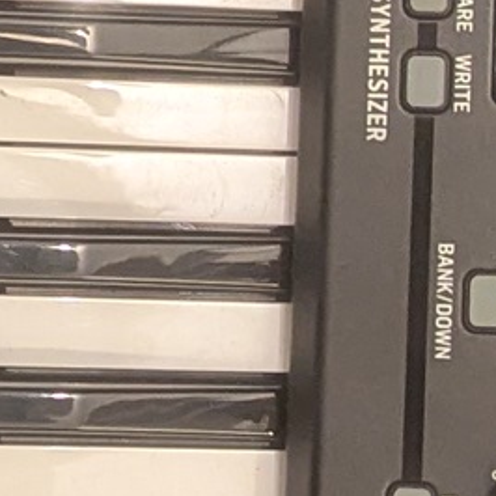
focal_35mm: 204
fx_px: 3307
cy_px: -2
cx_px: 461
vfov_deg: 8.5
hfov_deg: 8.5
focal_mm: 6.81
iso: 845
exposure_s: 1/33.3
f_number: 1.85
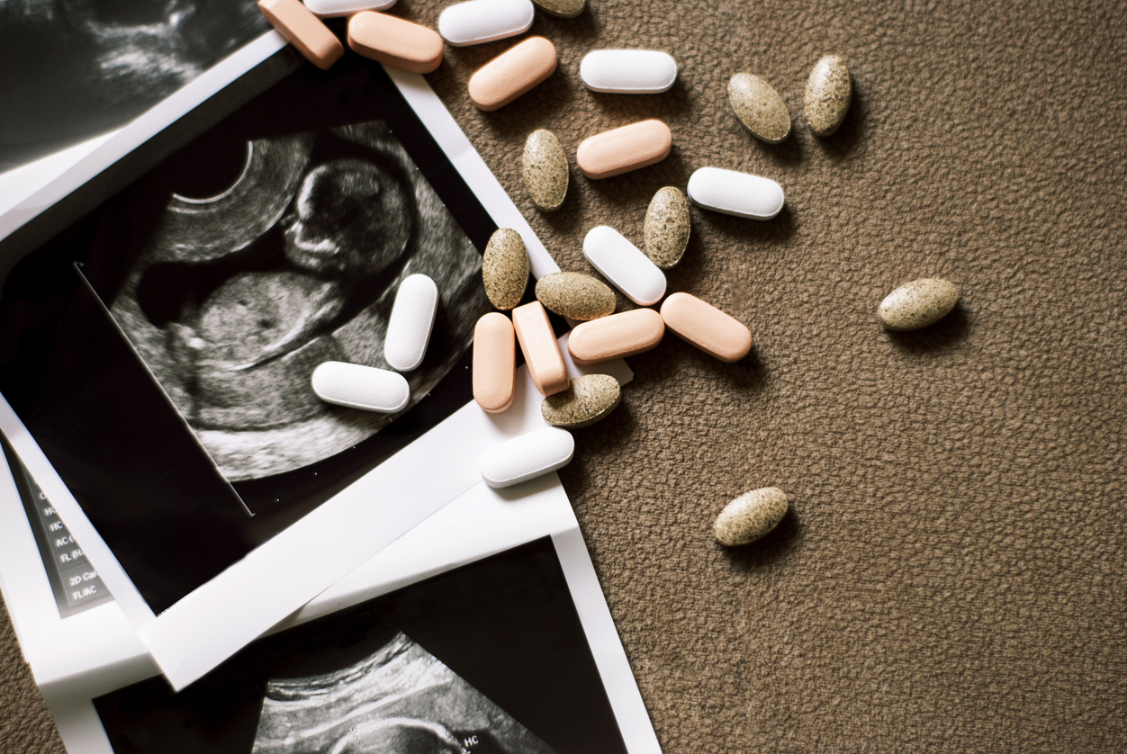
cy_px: 377
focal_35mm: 75
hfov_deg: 27.0
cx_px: 564
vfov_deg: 18.2
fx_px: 2351
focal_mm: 50
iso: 200
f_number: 2
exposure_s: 1/100
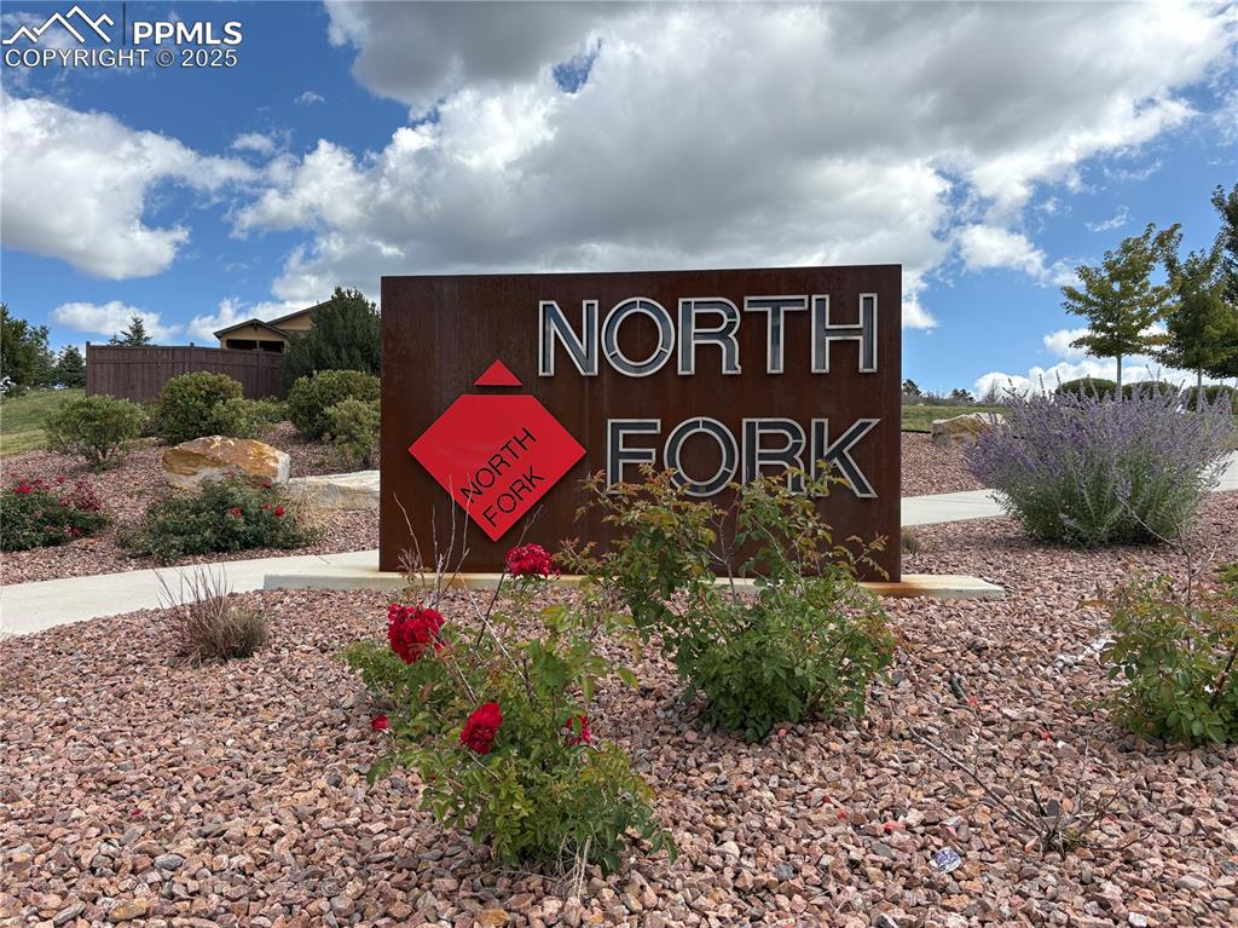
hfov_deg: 67.3
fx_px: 929
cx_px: 619
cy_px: 464
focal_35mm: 26
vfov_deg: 53.0
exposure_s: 1/2364
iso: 50
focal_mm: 5.96
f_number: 1.6
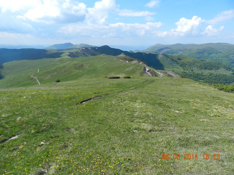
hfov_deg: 73.9
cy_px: 88
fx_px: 155
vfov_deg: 58.9
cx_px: 117
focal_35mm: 23
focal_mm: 4
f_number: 4
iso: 160
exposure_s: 1/800
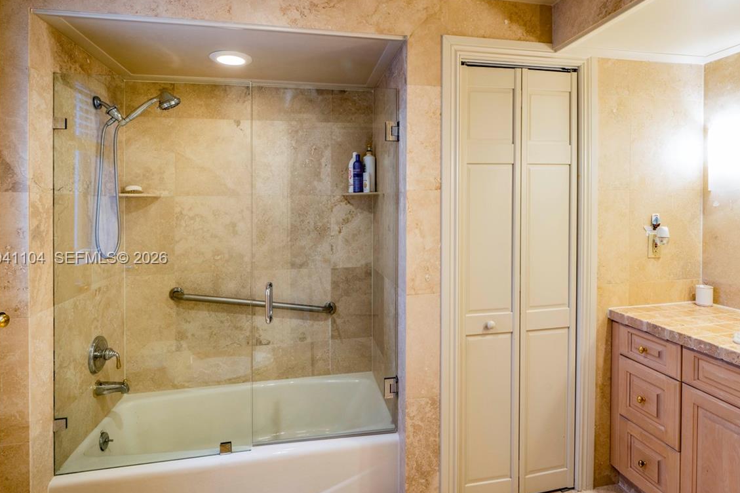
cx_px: 488
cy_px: 259
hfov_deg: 90.2
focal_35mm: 17
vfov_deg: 70.4
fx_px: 349
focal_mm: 12
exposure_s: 1/1.67
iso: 200
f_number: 11
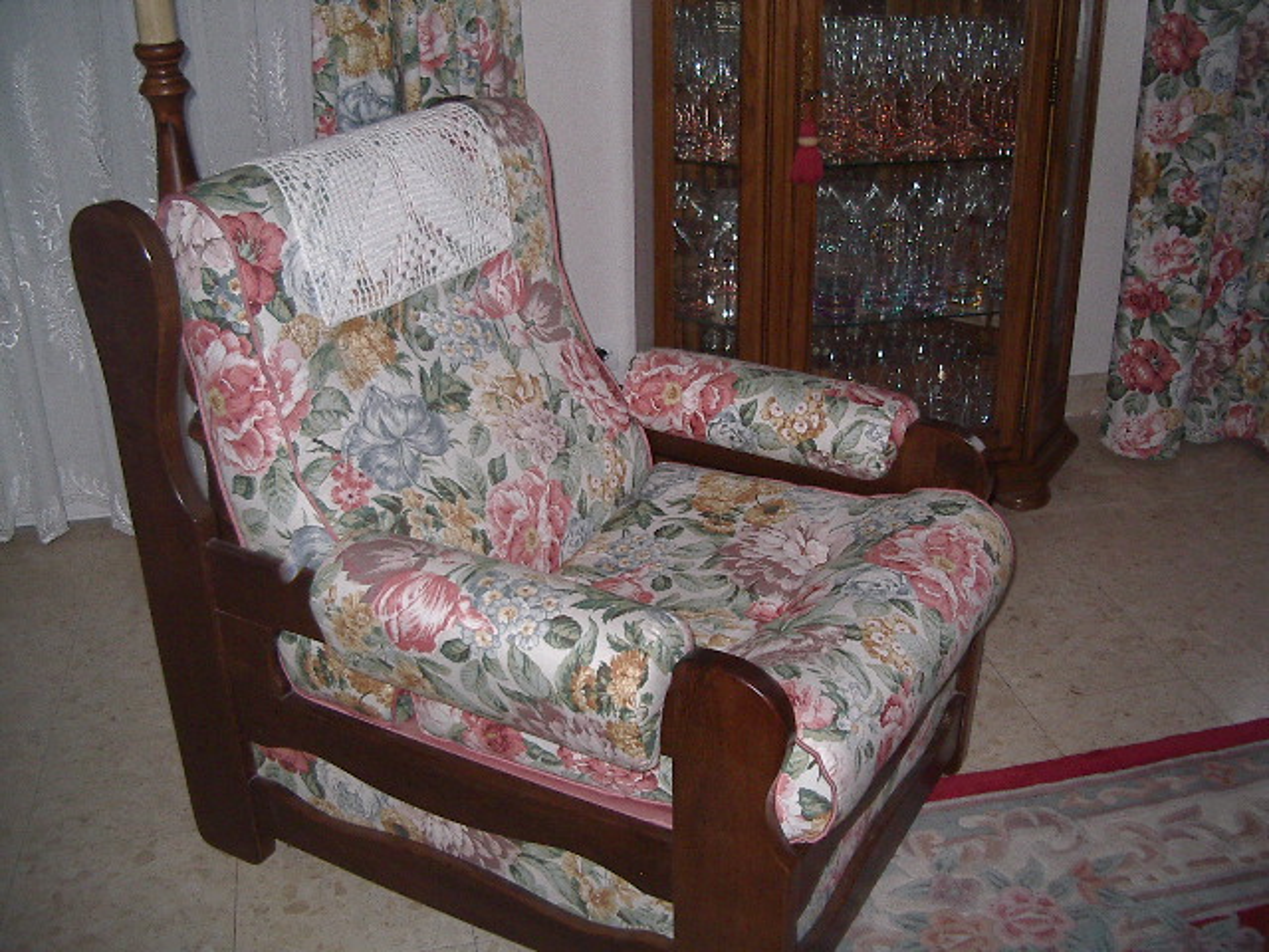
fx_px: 1393
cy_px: 476
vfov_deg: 37.7
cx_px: 634
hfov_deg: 49.0
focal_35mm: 38
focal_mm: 5.8
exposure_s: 1/60
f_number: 2.6
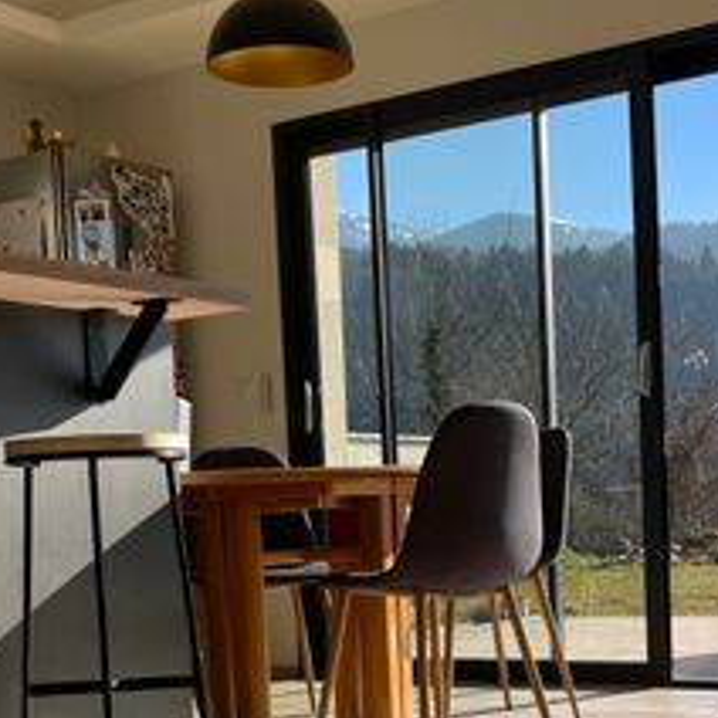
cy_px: 620
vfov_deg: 25.8
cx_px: 454
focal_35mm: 65
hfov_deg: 26.4
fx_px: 1525
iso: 32
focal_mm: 5.1
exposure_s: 1/2083
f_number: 1.6
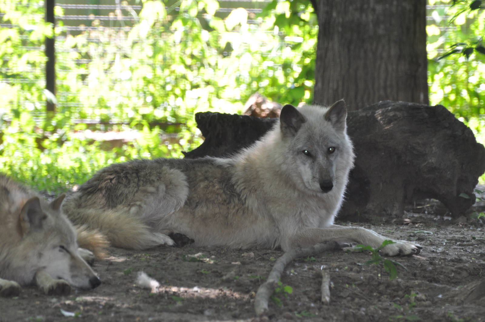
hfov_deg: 5.7
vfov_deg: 3.8
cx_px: 242
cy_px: 161
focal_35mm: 360
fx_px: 4844
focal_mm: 240
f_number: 5.6
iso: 720
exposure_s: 1/125
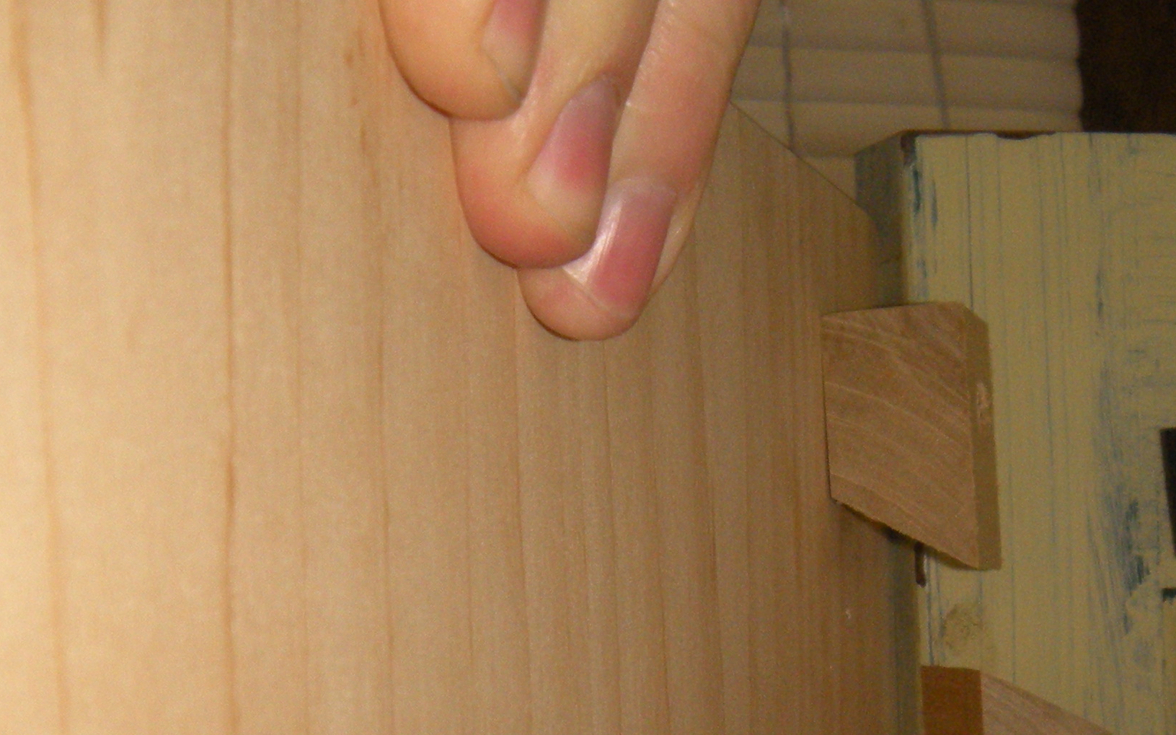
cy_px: 704
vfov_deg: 15.5
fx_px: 2660
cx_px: 782
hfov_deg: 24.8
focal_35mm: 83
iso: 200
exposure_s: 1/60
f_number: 3.8
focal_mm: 5.9
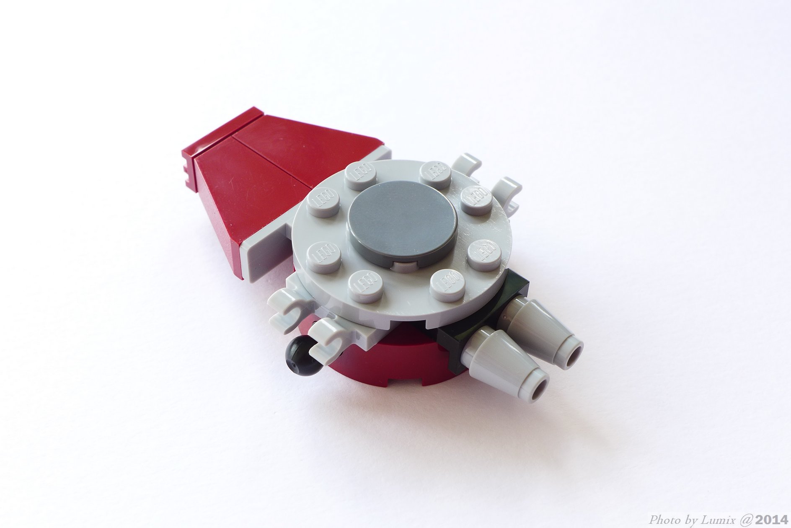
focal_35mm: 55
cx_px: 396
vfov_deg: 24.6
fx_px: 1209
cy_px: 264
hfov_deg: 36.2
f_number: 4
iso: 80
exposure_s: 1/30
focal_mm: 10.8
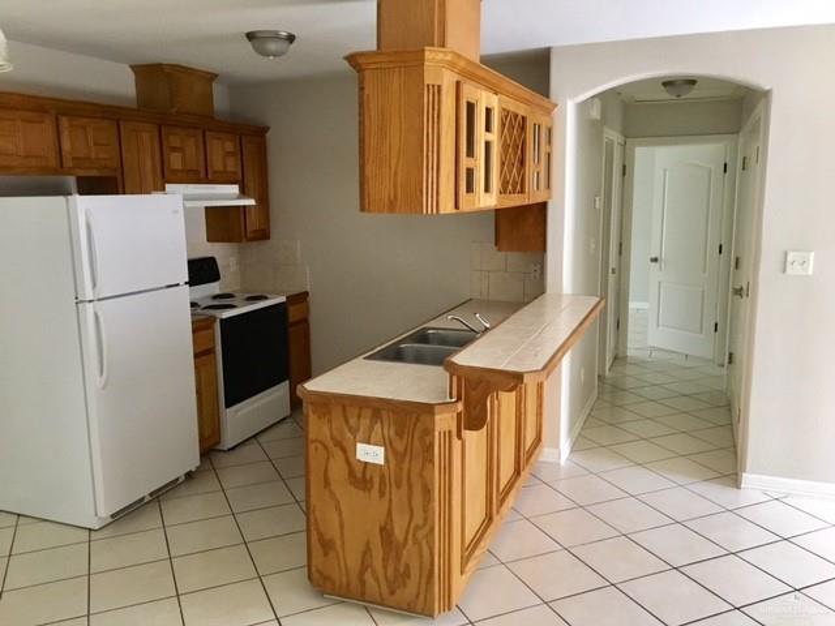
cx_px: 418
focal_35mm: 29
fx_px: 700
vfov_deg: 48.2
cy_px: 313
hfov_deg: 61.7
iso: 160
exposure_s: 1/30
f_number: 2.2
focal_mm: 4.15
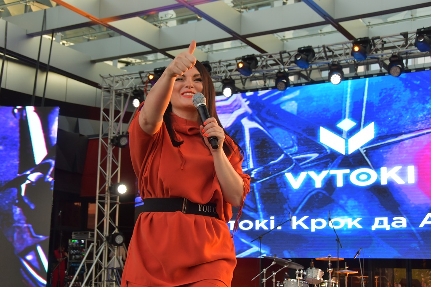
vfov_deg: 25.1
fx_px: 647
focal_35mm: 54
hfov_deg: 36.9
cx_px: 216
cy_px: 144
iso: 800
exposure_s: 1/250
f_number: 5.6
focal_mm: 36
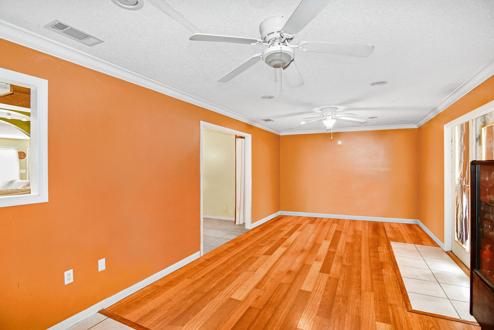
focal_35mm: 16
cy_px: 165
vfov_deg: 73.7
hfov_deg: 96.7
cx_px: 247
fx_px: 220
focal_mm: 11
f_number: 4
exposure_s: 1/60
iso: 1800
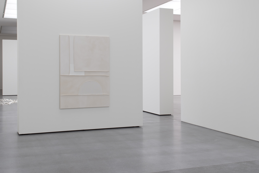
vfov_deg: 29.2
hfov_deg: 42.7
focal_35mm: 46
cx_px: 116
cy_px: 74
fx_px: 331
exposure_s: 1/4
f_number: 8
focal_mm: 31
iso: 100
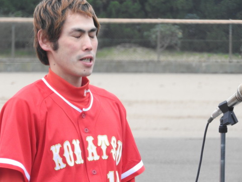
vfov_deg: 3.8
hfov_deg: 5.0
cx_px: 115
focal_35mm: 396
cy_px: 89
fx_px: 2769
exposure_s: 1/125
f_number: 5.6
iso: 360
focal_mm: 64.5
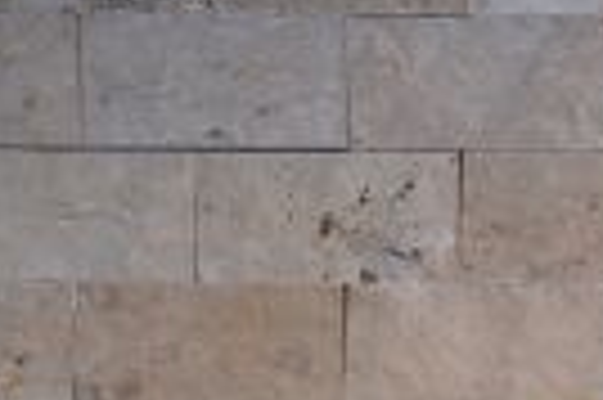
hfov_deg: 11.9
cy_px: 840
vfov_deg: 8.2
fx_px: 2627
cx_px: 1159
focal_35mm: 157
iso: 1000
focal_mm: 35
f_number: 4
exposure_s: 1/160
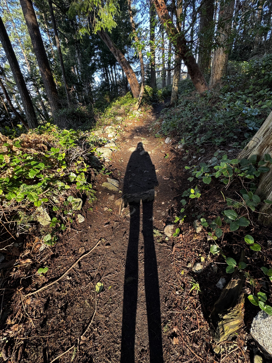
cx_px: 136
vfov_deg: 102.1
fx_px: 147
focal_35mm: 14
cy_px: 182
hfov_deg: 85.7
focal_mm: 2.22
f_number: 2.2
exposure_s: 1/99
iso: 64
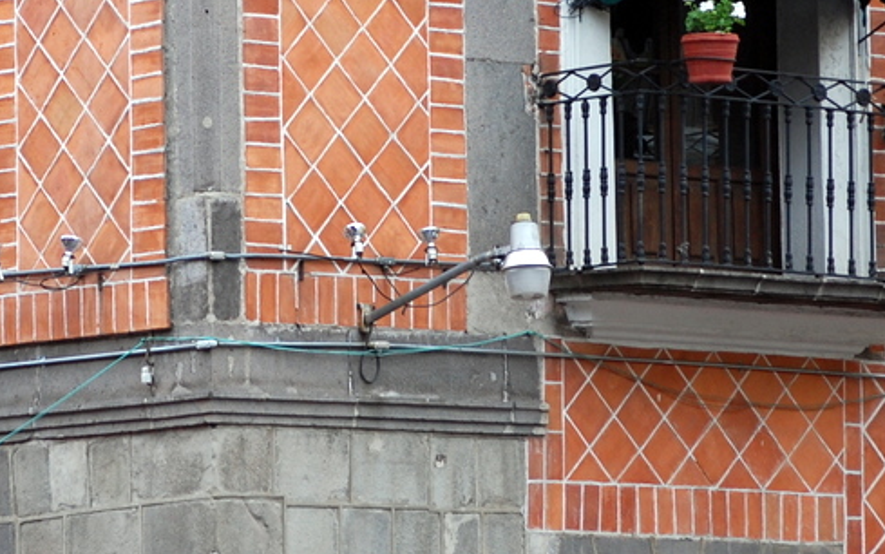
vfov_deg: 4.1
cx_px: 221
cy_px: 162
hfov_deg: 6.6
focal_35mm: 320
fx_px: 7721
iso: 400
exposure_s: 1/200
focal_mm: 100
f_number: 4.5
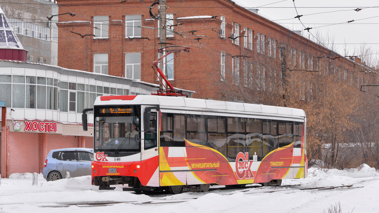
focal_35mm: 107
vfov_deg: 11.3
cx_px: 190
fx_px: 1075
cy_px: 103
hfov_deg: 20.0
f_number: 7.1
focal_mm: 102
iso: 640
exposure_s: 1/320
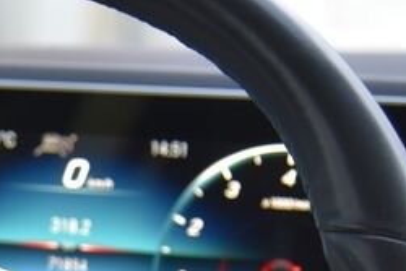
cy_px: 424
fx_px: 2403
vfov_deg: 6.4
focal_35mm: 213
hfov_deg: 9.5
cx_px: -119
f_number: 4
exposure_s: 1/15
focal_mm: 52
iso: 500
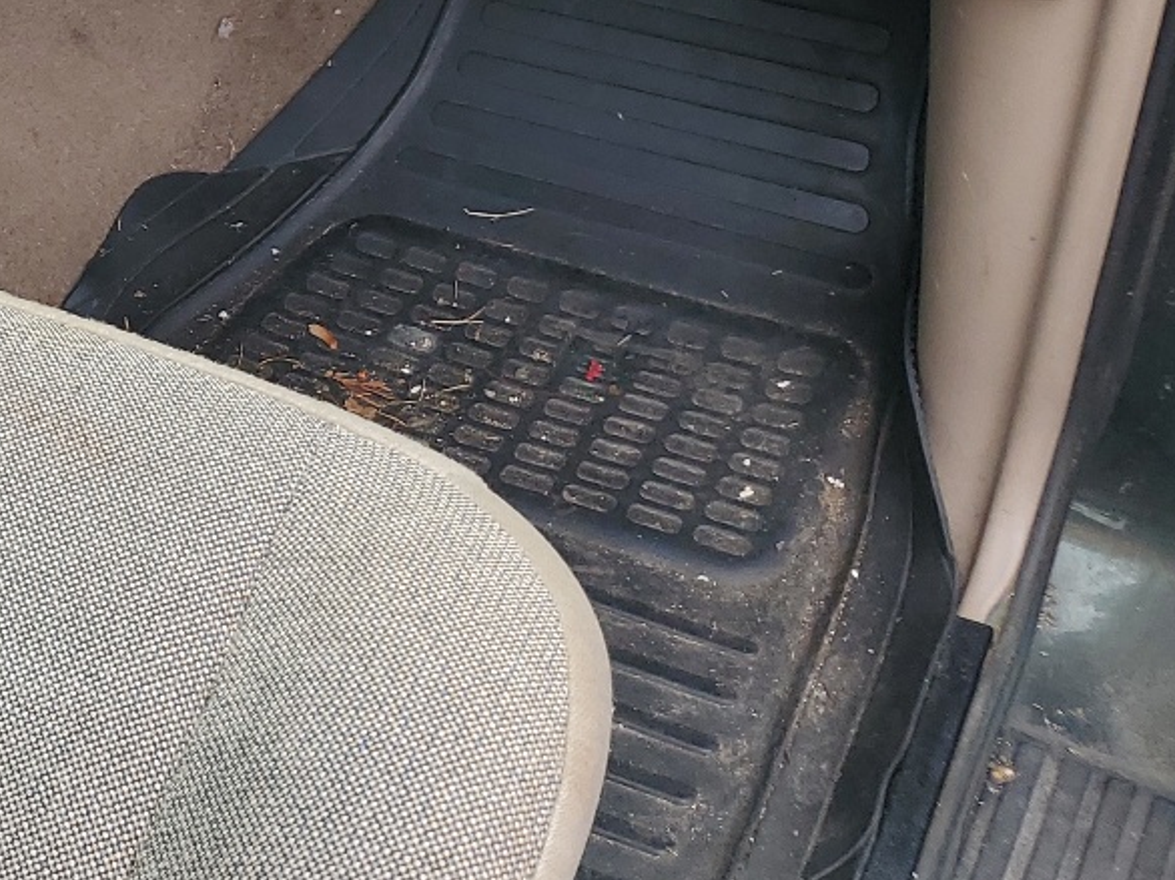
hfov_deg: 23.6
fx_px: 2409
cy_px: 8
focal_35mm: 71
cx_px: -423
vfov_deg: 20.1
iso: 50
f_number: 1.5
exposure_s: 1/357
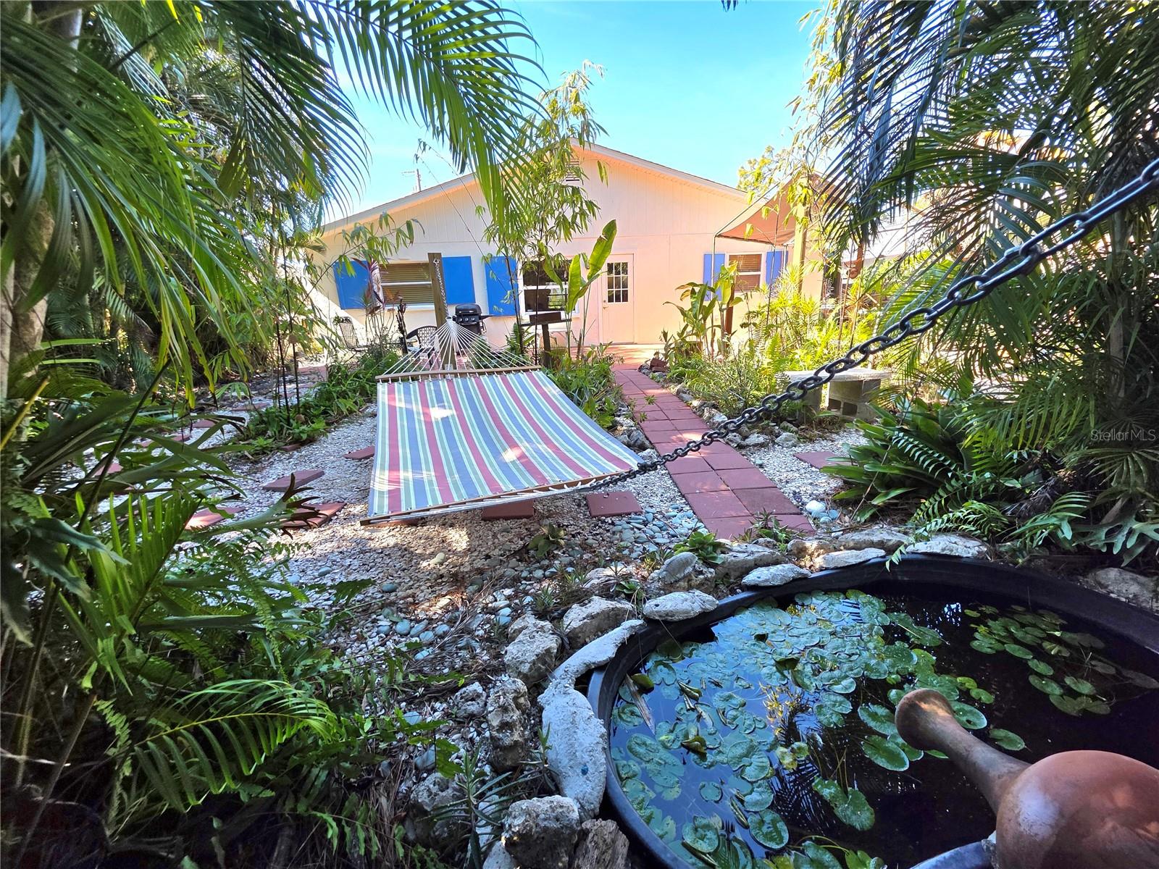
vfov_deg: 89.9
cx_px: 580
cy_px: 434
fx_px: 435
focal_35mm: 13
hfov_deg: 106.2
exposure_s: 1/250
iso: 40
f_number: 1.9
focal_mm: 2.2
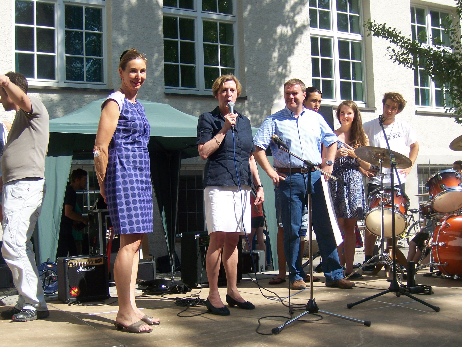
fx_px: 601
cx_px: 231
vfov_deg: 32.2
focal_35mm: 45
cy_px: 174
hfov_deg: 42.0
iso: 80
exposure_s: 1/800
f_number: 3.1
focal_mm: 7.5
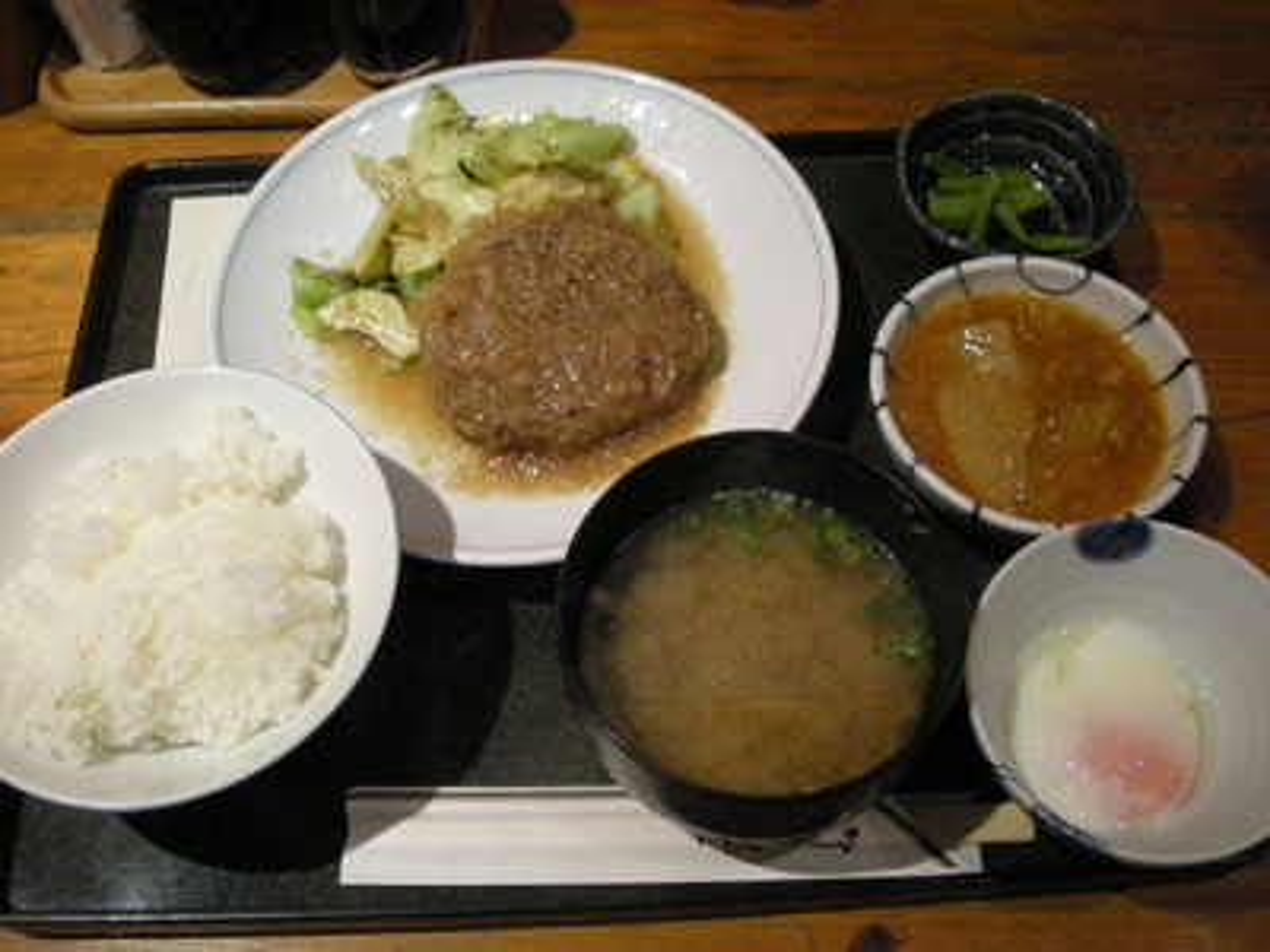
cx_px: 635
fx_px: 1284
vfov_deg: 40.7
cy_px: 476
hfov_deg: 52.6
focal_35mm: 35
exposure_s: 1/58
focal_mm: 5.7
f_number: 2.8
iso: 400
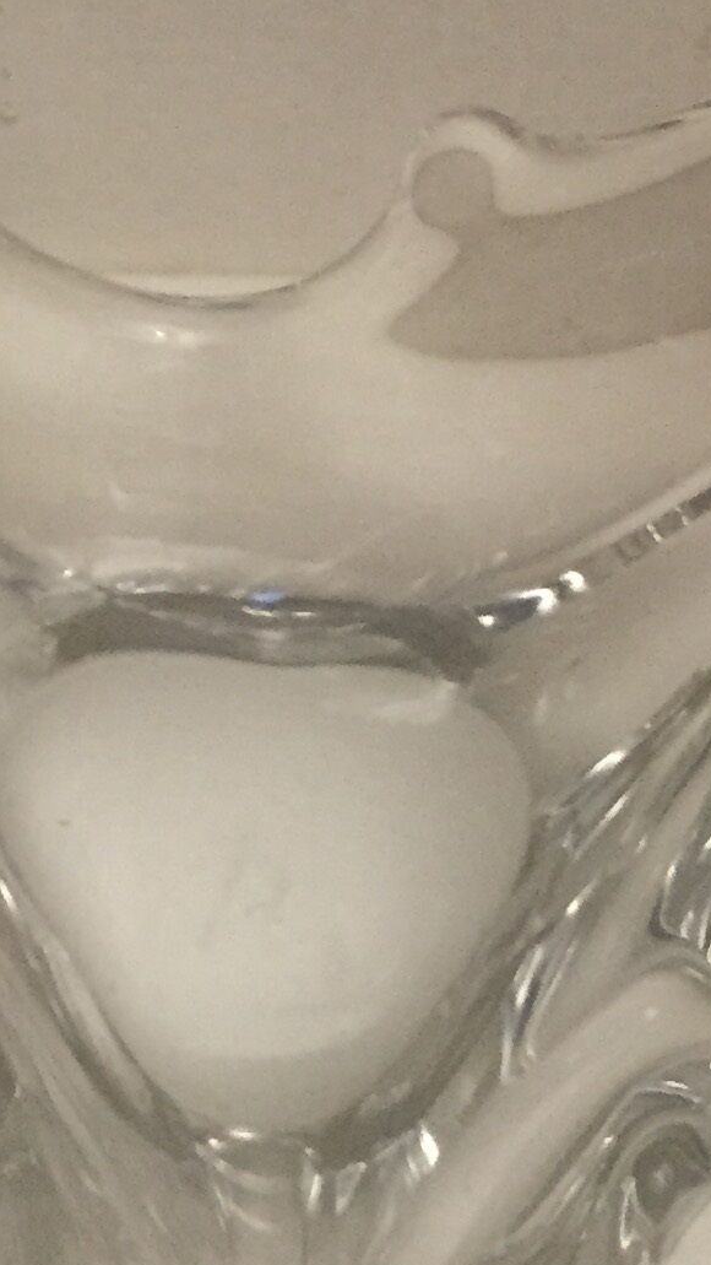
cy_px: 488
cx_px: 264
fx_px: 3351
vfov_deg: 21.3
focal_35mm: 100
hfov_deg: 12.1
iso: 250
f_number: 2.2
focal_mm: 4.15
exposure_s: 1/20
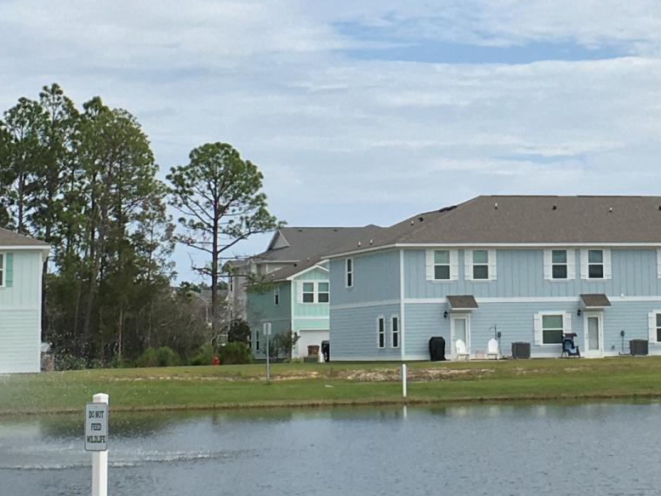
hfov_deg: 17.5
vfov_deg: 13.1
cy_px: 52
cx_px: 494
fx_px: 2139
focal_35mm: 112
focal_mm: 4.15
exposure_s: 1/1709
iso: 25
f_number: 2.2
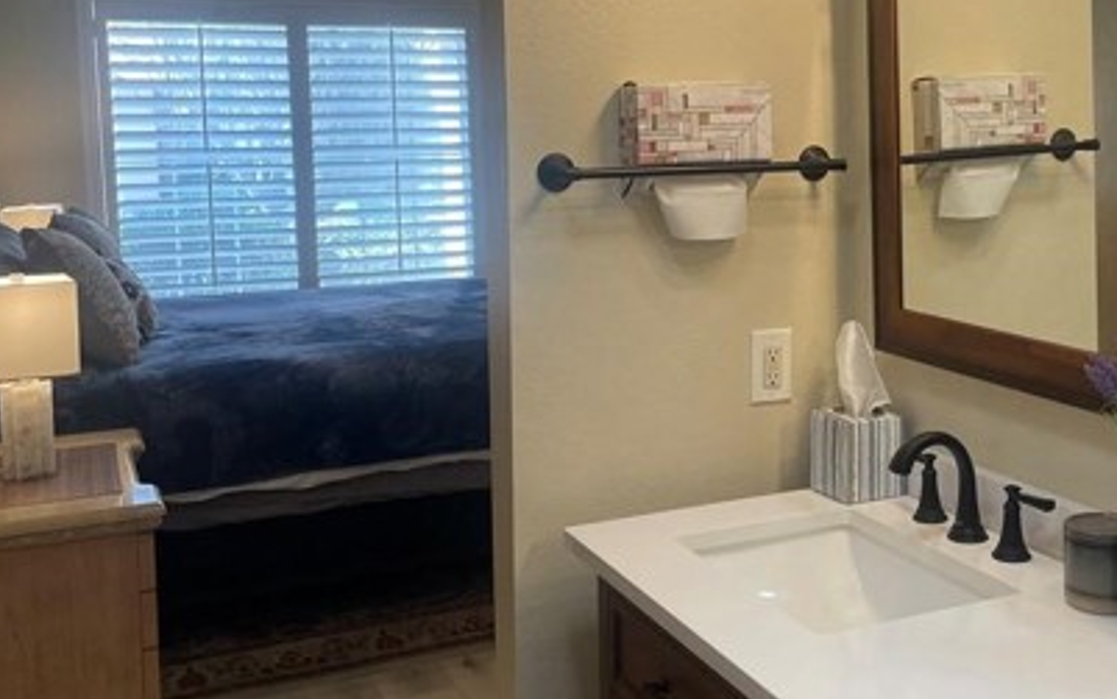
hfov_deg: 44.4
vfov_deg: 29.0
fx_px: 1340
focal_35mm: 44
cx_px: 766
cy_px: 234
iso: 100
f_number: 1.6
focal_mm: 4.2
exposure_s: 1/120
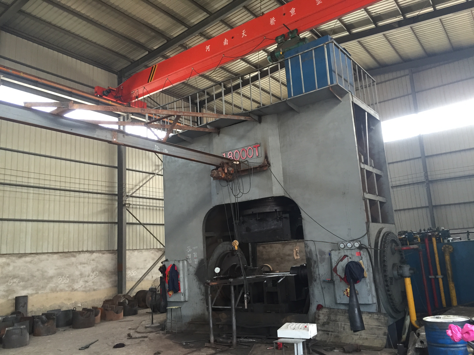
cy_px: 178
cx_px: 237
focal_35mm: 29
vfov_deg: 48.2
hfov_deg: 61.7
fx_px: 397
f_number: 2.2
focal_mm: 4.15
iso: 50
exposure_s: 1/30
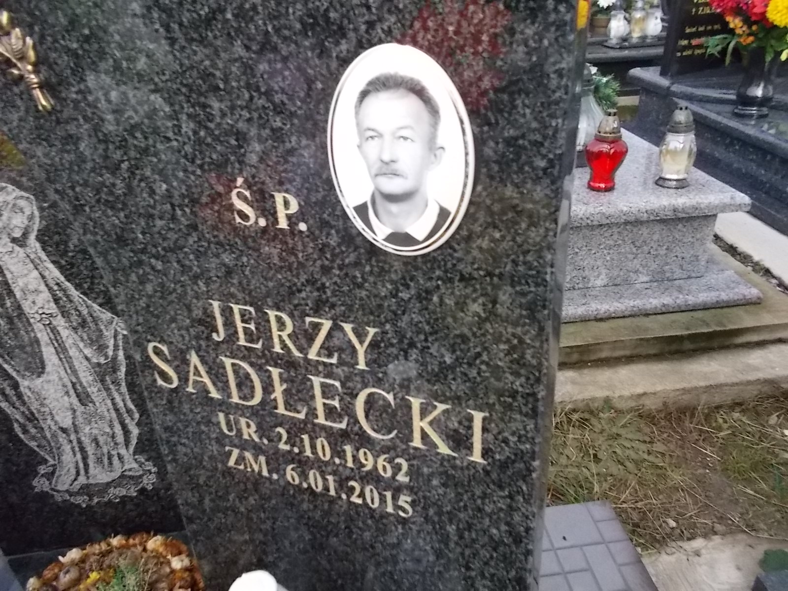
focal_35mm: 26
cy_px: 296
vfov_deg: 53.1
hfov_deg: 67.3
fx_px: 592
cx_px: 394
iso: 400
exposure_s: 1/125
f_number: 8
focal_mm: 4.6
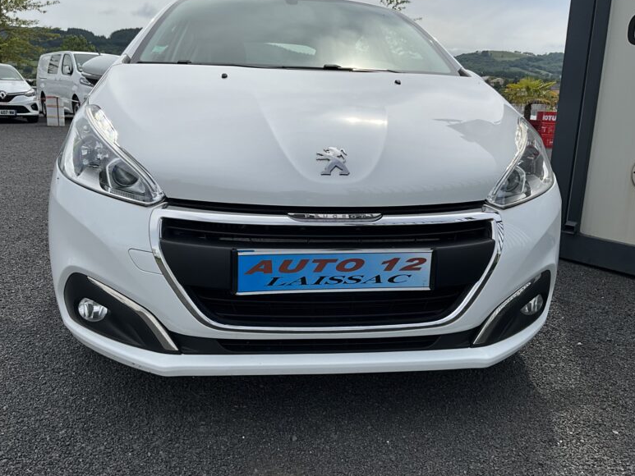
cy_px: 234
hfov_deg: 59.9
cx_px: 310
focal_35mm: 30
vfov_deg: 46.8
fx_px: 550
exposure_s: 1/2538
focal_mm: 3
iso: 25
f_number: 1.8
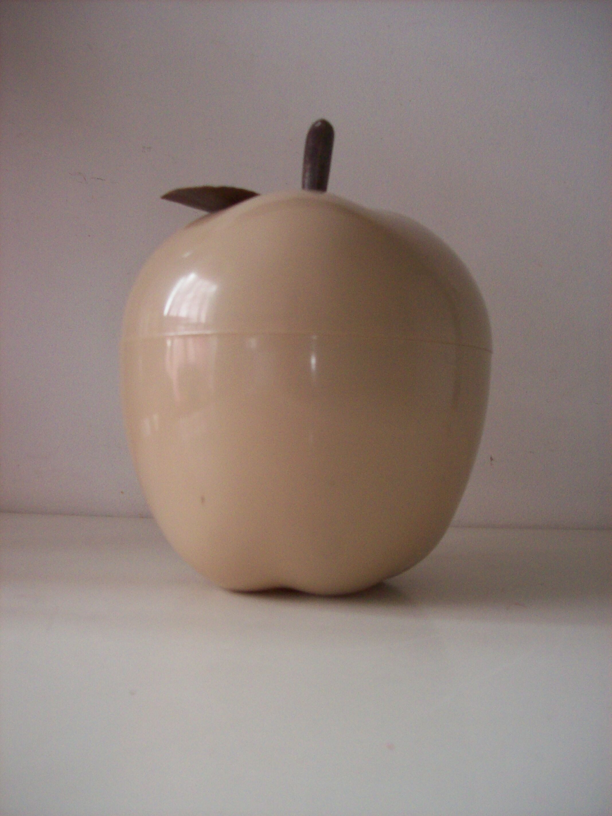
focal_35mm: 36
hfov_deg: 39.6
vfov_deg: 51.4
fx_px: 849
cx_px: 306
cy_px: 408
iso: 200
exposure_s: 1/64
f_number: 2.7
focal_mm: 6
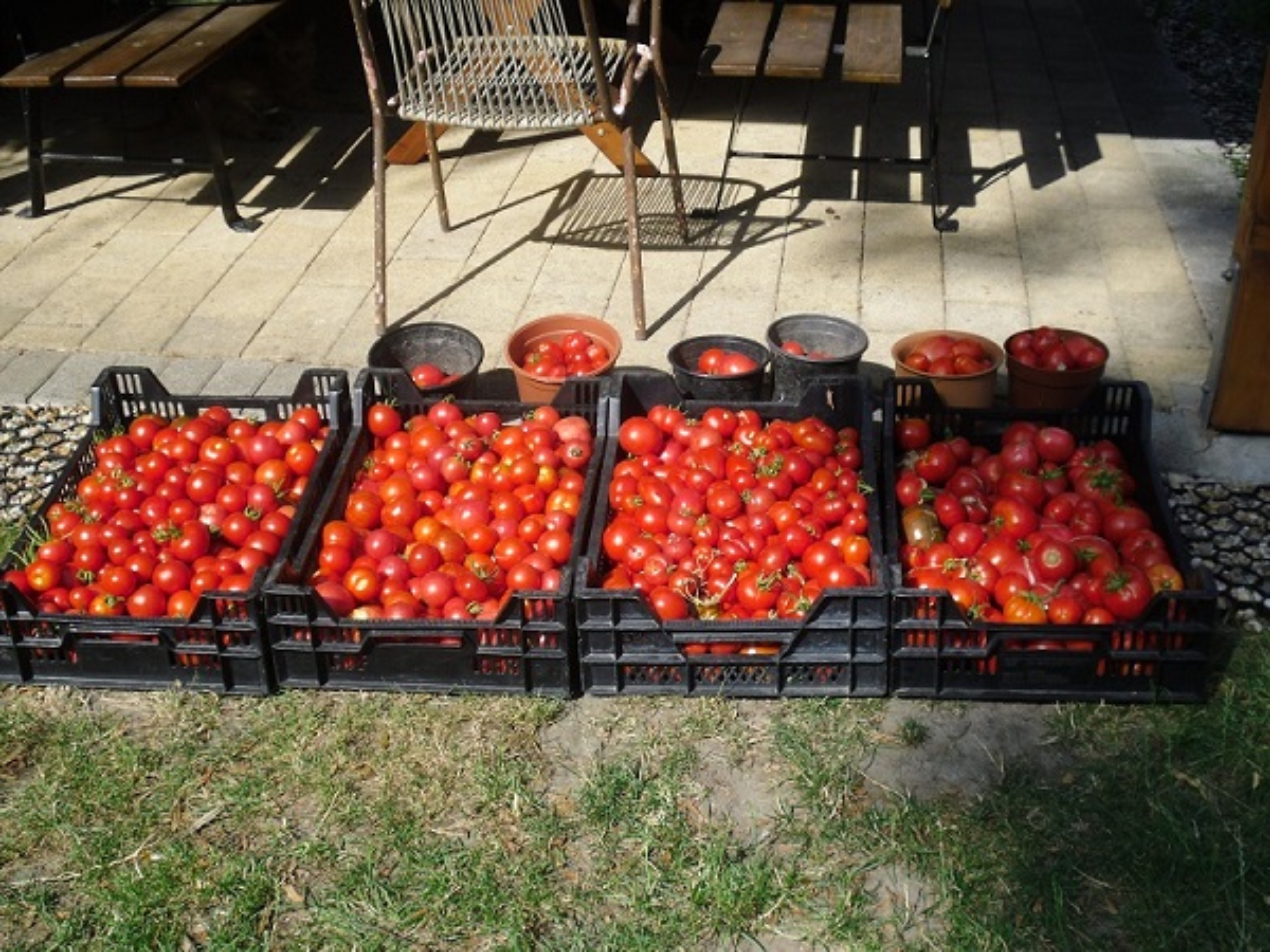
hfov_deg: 41.2
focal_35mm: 46
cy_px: 476
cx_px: 635
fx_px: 1688
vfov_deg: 31.5
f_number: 4.3
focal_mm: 8.2
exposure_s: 1/250
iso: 64
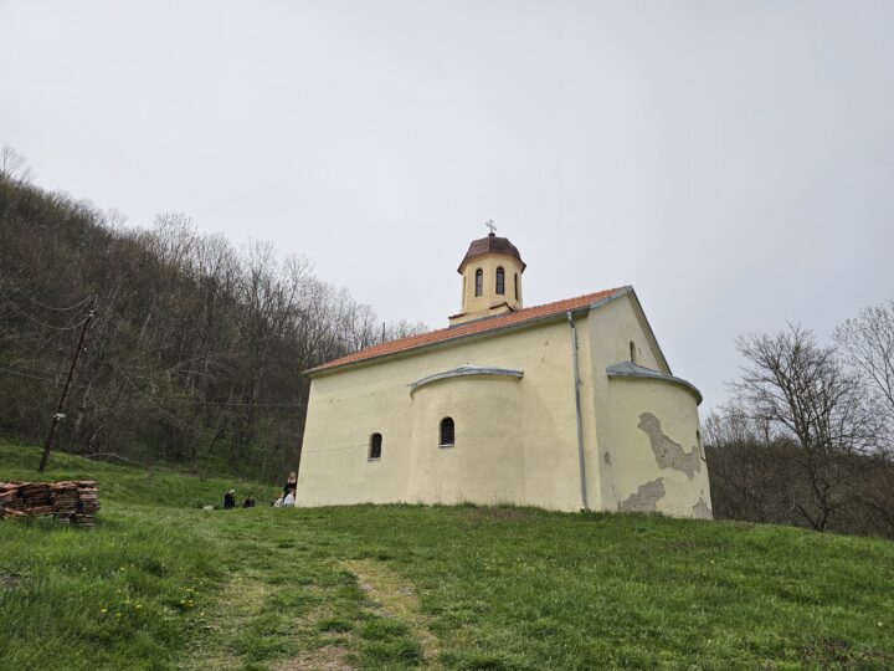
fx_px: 594
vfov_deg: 58.9
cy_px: 336
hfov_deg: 73.9
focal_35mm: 23
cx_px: 447
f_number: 1.7
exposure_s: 1/1384
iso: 10
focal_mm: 6.3
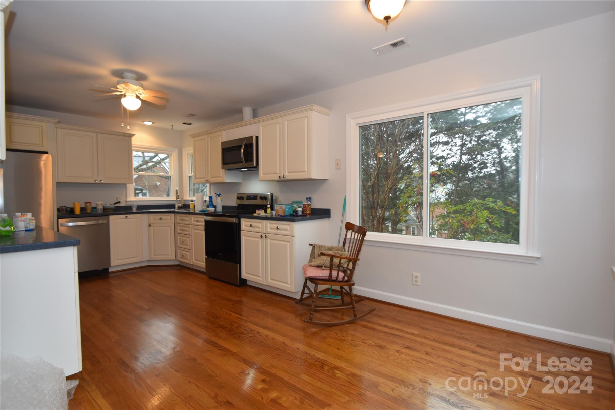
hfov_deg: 92.4
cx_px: 308
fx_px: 295
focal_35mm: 17
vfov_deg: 69.6
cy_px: 205
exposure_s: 1/60
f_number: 4
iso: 360
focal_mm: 11.5
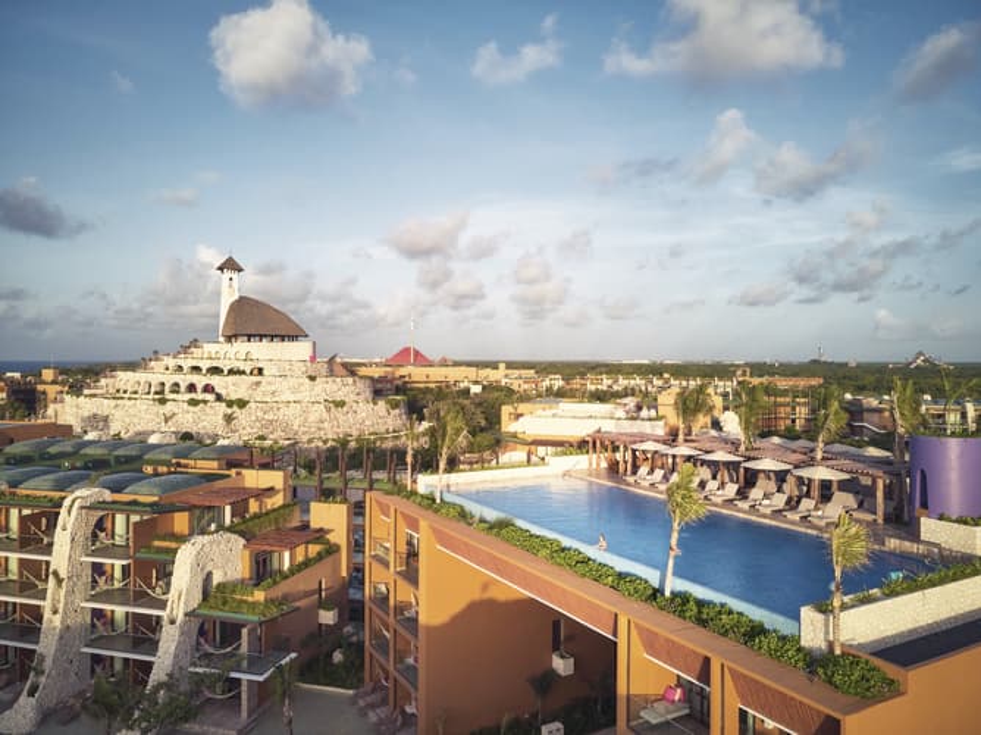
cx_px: 490
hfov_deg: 71.6
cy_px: 368
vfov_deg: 56.8
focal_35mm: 24
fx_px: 680
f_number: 2.8
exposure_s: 1/636
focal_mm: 4.5
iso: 114
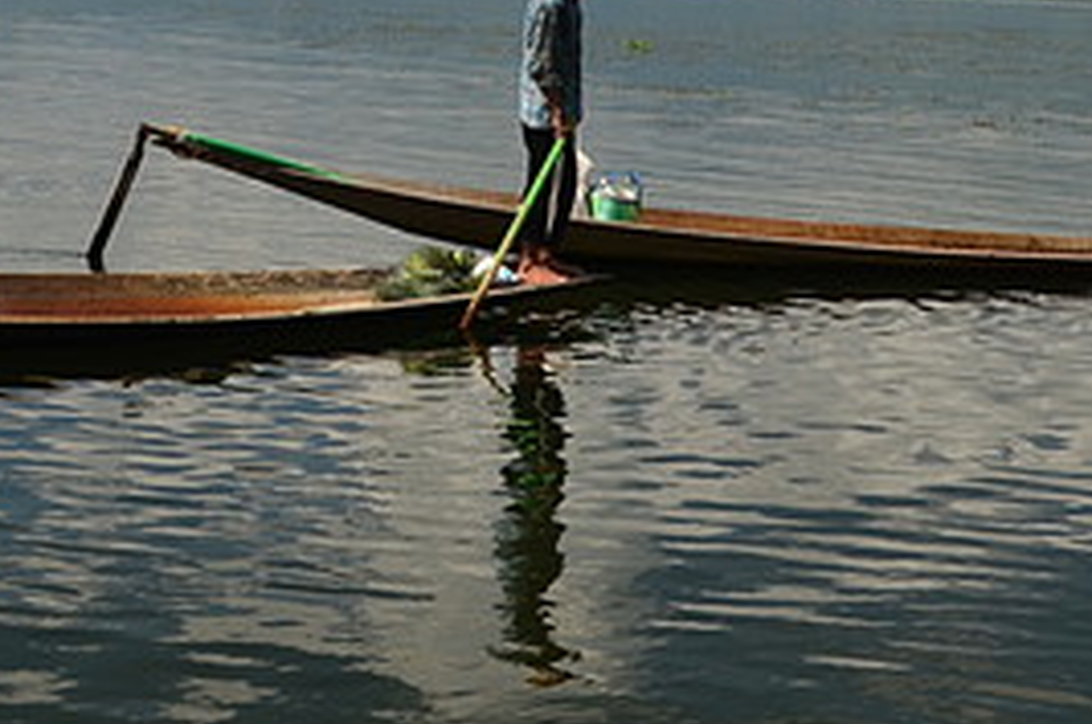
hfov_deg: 20.4
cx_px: 209
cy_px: -20
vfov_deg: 13.6
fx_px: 2998
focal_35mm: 99
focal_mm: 22
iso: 200
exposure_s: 1/640
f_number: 5.6
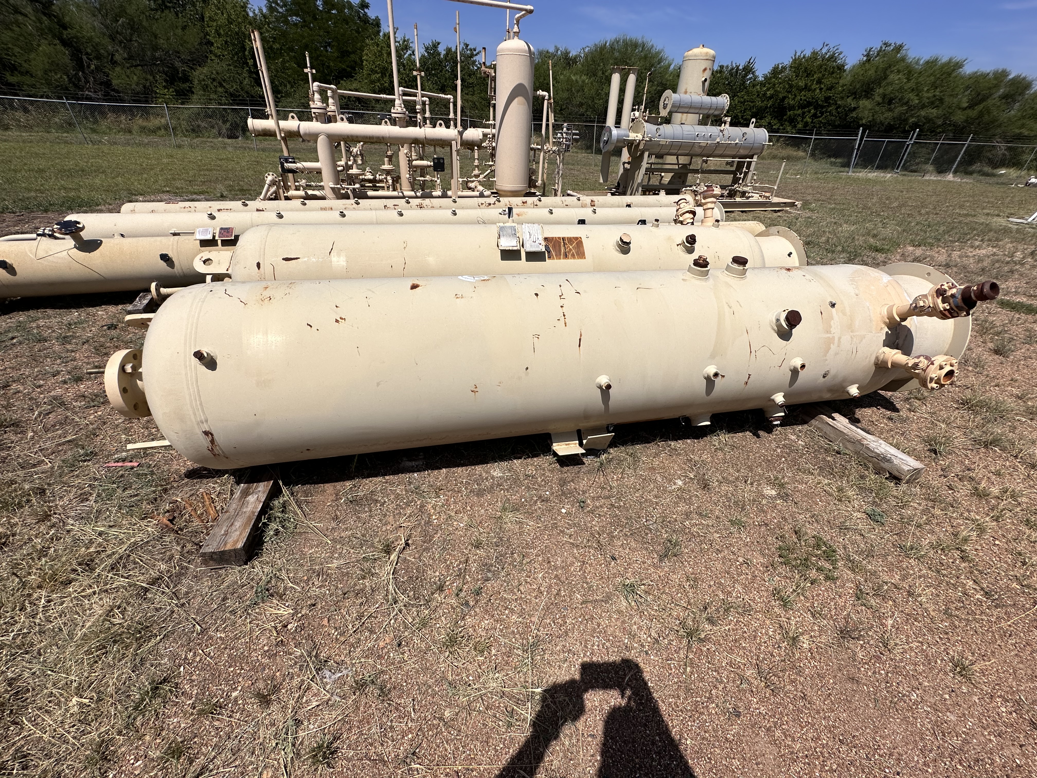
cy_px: 389
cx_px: 518
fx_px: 419
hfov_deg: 102.1
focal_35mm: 14
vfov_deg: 85.7
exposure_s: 1/5291
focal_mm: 2.22
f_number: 2.2
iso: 50
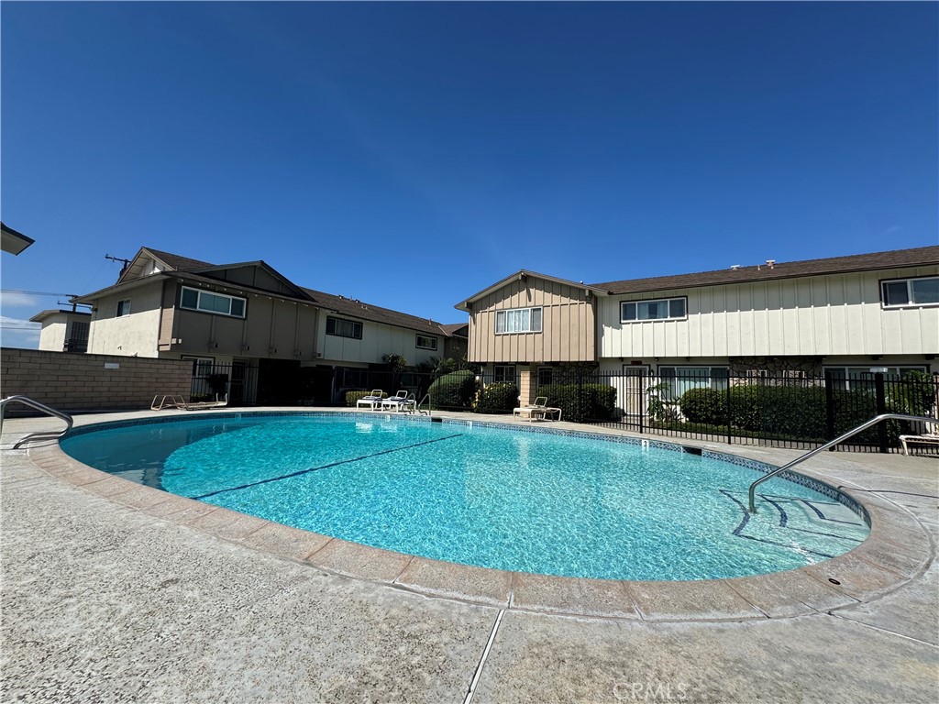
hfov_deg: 102.1
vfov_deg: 85.7
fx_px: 380
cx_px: 470
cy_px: 352
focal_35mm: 14
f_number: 2.2
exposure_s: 1/3390
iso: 50
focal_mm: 2.22
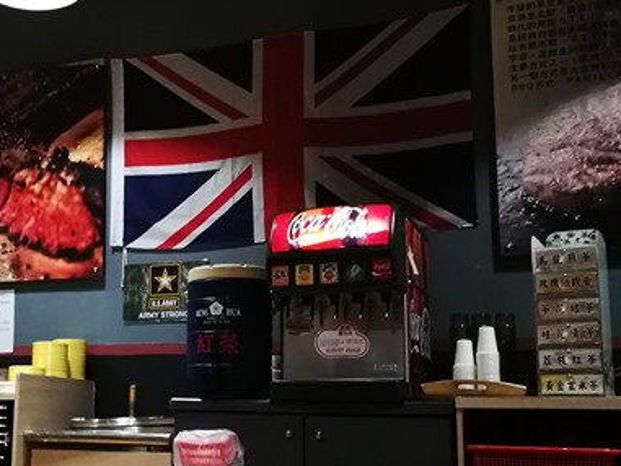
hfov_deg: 36.4
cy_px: 280
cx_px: 139
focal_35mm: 51
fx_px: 915
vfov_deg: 28.5
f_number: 2.2
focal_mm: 4.5
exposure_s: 1/17.1
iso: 640
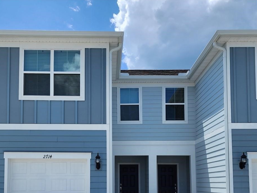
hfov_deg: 46.7
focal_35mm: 40
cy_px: 167
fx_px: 297
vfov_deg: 34.3
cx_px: 113
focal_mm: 6.4
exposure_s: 1/1157
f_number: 1.8
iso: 12
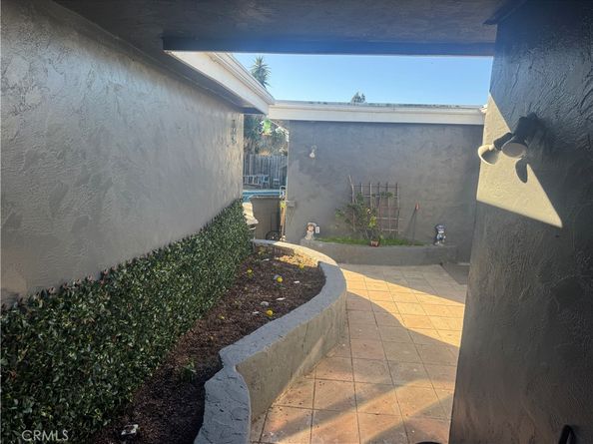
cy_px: 222
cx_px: 296
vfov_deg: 56.8
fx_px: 411
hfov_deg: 71.6
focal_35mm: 24
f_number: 1.78
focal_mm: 6.76
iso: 80
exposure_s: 1/553
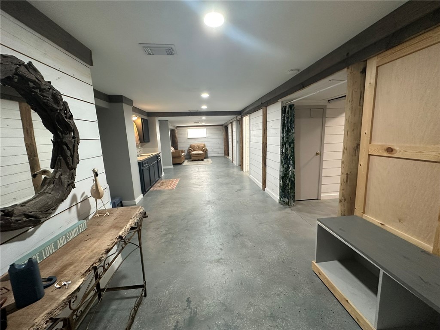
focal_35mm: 14
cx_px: 220
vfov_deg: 85.7
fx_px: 178
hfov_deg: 102.1
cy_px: 165
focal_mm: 2.22
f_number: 2.2
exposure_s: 1/60
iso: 250
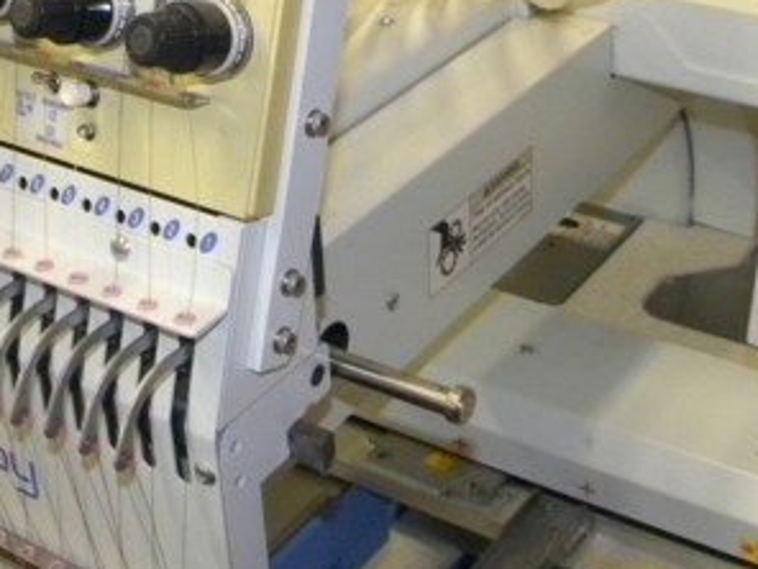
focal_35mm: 68
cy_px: 44
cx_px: 420
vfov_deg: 21.1
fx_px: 1489
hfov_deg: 28.5
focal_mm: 5
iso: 400
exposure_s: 1/30.1
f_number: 3.5
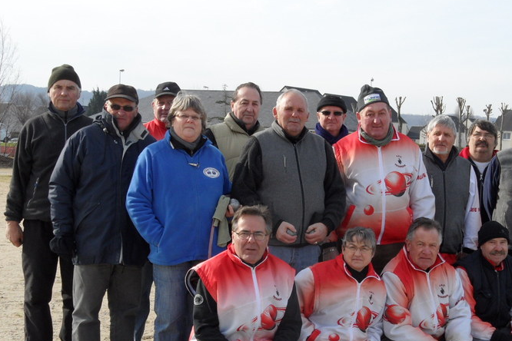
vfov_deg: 22.5
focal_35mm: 60
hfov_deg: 33.3
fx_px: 853
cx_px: 313
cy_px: 240
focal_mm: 6.5
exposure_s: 1/500
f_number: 3.6
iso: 80
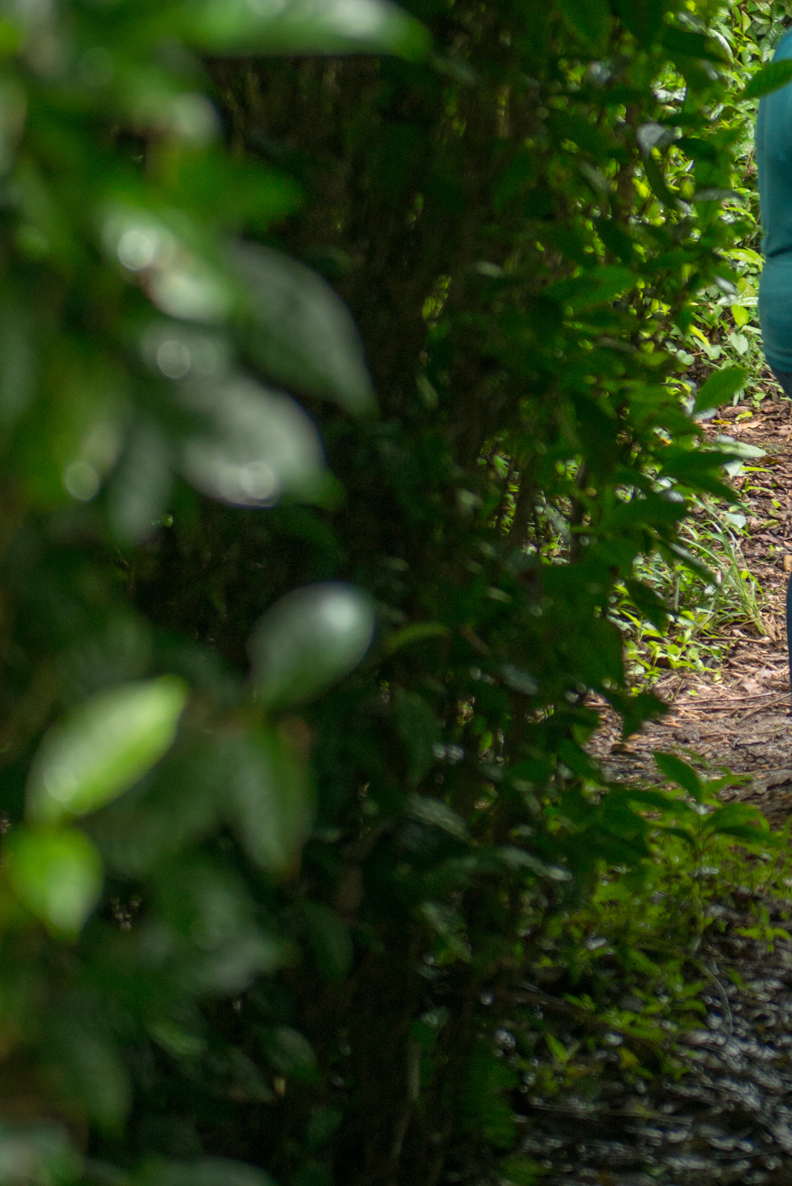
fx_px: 6859
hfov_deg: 6.6
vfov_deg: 9.9
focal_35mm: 208
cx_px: 1014
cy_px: 213
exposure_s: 1/250
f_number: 2.8
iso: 400
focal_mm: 70
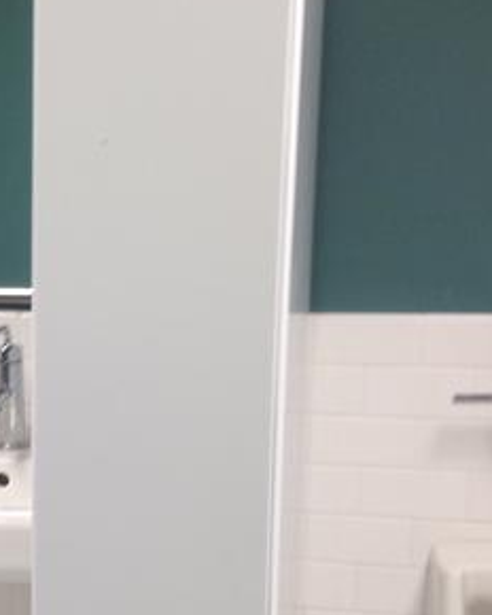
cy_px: 473
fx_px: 1620
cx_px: -78
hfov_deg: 16.6
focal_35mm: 89
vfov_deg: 21.3
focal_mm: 4.12
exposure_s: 1/30
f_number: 2.4
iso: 50
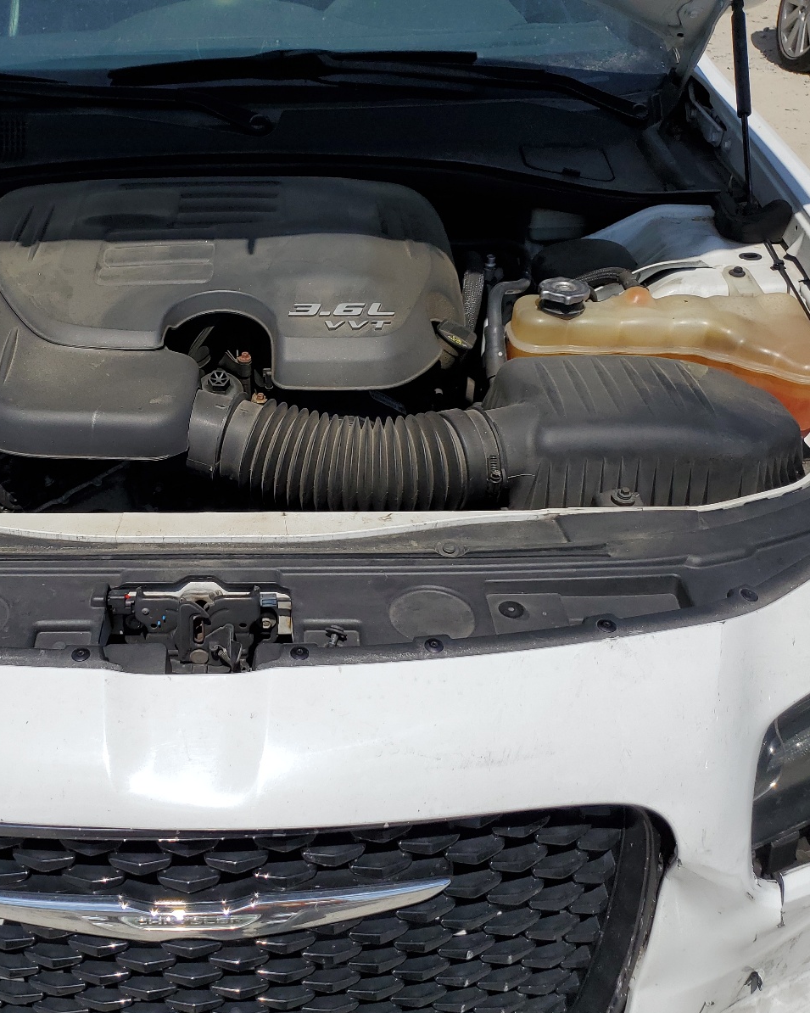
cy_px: 508
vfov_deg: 52.8
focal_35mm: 34
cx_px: 240
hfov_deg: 42.5
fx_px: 1019
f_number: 1.5
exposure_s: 1/10000
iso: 50
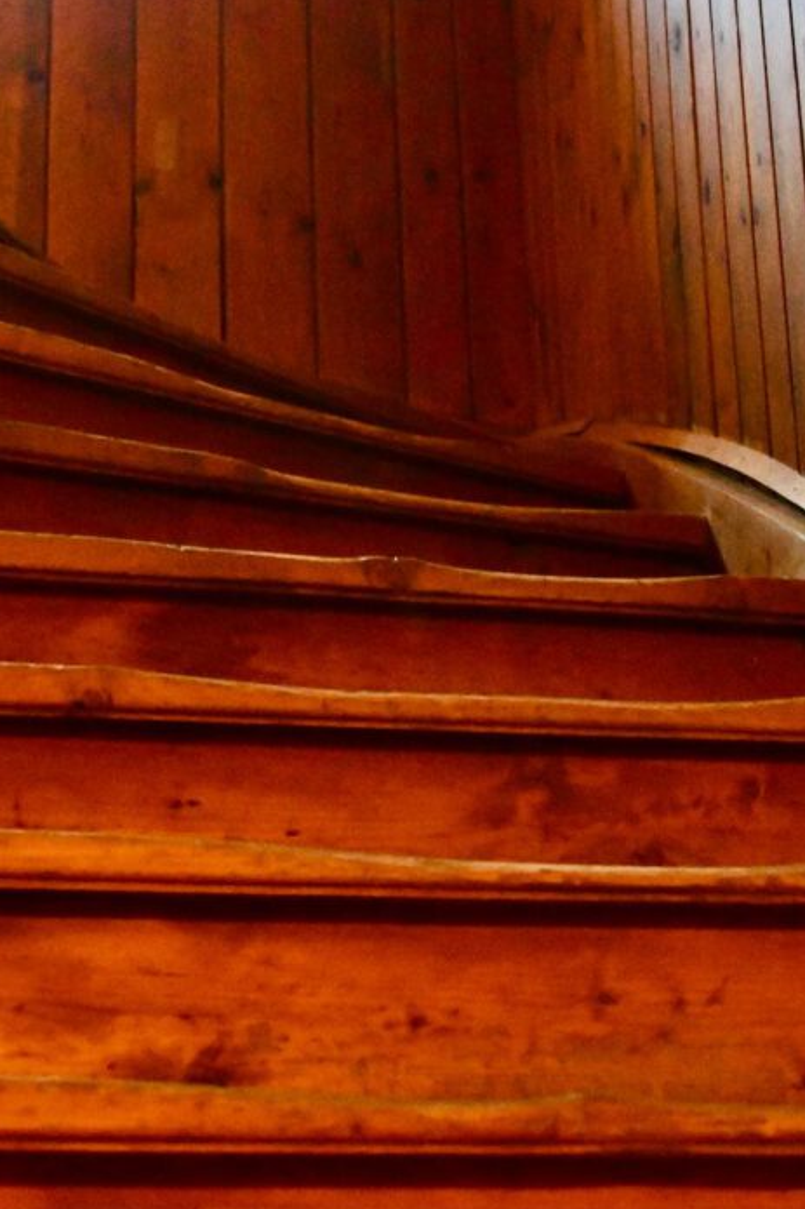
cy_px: 334
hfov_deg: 17.9
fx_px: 2550
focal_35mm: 76
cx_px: 276
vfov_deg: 26.4
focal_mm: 32
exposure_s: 1/60
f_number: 3.8
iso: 12800
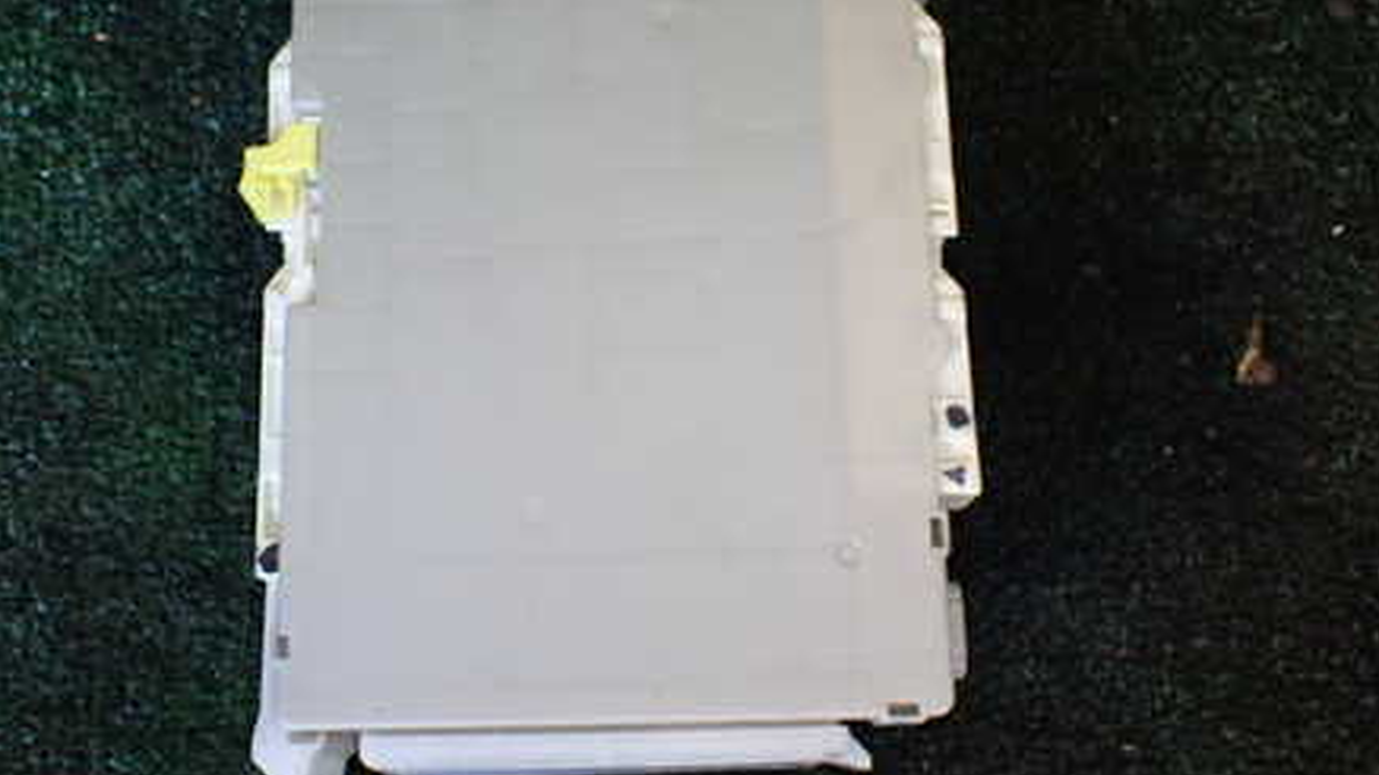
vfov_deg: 26.5
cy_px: 323
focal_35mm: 45
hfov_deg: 45.3
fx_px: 1645
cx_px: 582
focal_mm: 5.4
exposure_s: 1/125
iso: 640
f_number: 2.3
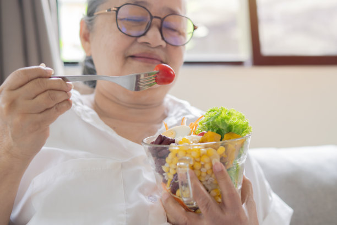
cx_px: 168
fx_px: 632
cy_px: 112
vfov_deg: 20.2
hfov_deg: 29.9
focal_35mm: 68
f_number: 2.2
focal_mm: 45
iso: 200
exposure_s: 1/125
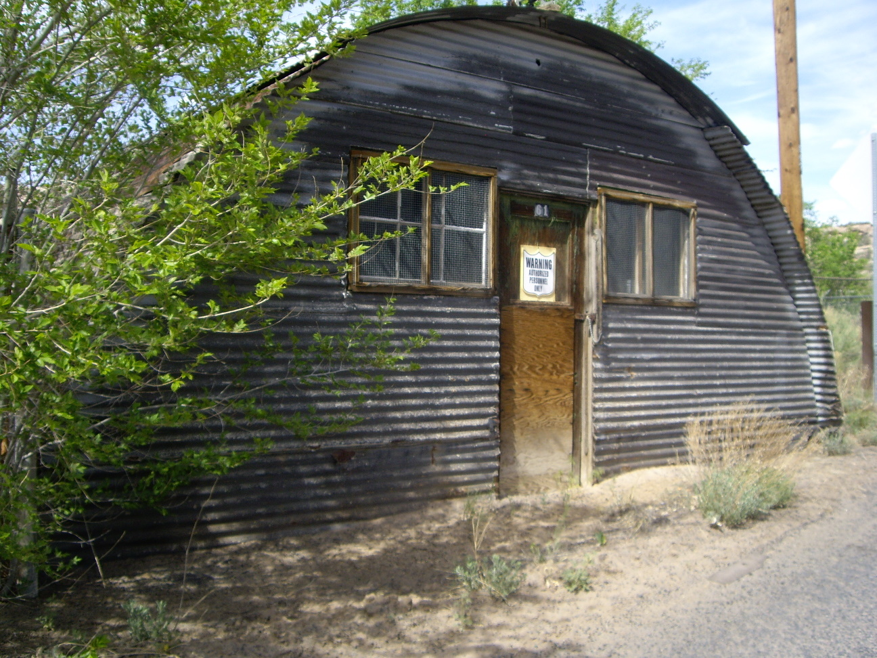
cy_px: 329
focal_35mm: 38
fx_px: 963
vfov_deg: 37.7
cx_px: 438
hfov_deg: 49.0
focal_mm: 6.2
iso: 50
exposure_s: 1/160
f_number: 4.3
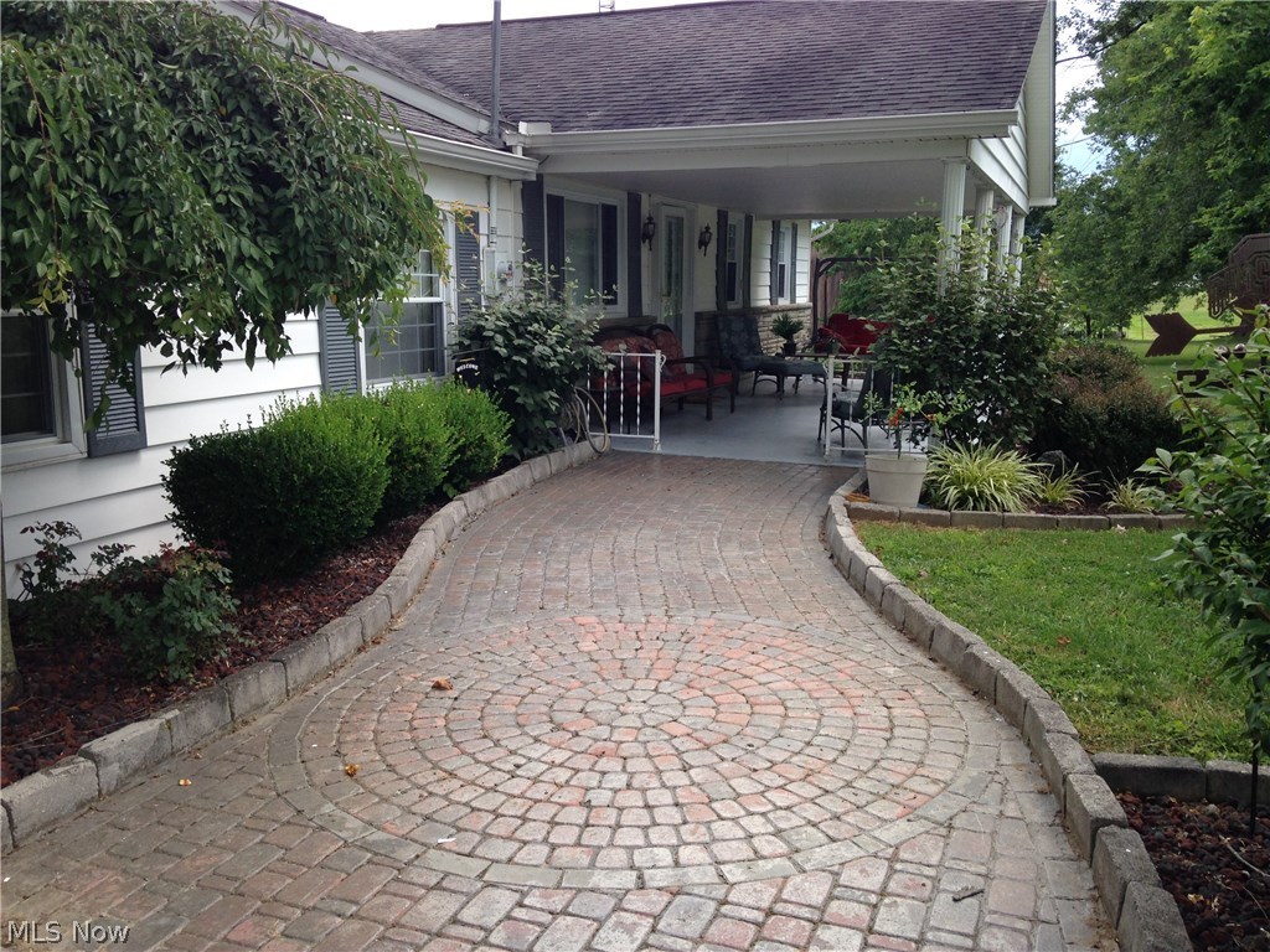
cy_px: 476
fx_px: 1211
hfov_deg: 55.4
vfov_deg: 42.9
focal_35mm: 33
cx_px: 635
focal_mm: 4.12
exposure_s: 1/258
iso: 50
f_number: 2.4
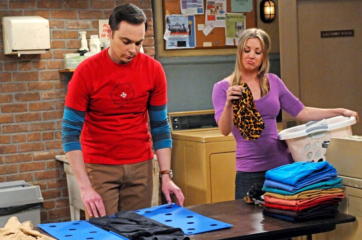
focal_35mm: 75
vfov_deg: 18.1
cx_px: 181
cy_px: 120
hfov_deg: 27.0
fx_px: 753
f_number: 5.6
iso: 3200
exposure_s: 1/100
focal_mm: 50
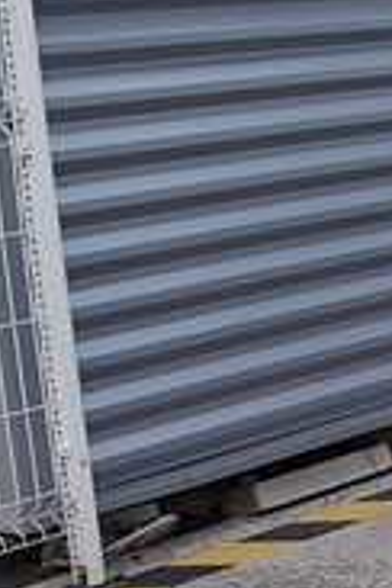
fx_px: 1927
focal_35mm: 118
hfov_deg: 9.4
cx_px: 1147
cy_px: 289
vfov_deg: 17.3
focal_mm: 4.2
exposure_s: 1/50
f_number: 1.7
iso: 125
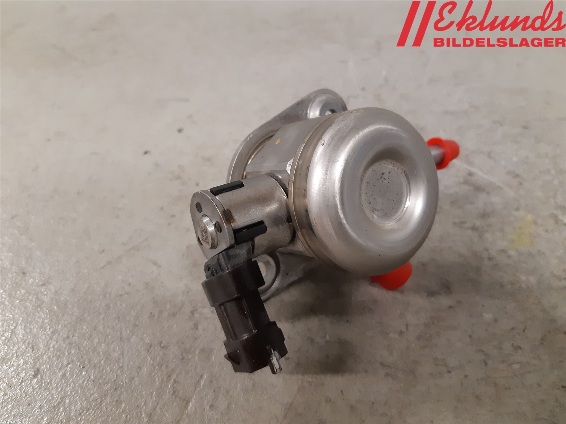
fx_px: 425
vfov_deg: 53.1
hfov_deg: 67.3
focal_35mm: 26
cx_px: 283
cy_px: 212
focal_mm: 3.93
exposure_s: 1/50
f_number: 1.7
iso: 250
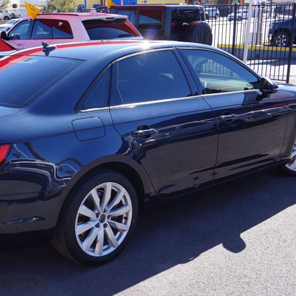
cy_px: 160
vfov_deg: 33.5
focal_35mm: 51
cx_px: 100
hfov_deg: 33.3
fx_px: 491
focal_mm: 23
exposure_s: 1/80
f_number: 8
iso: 100
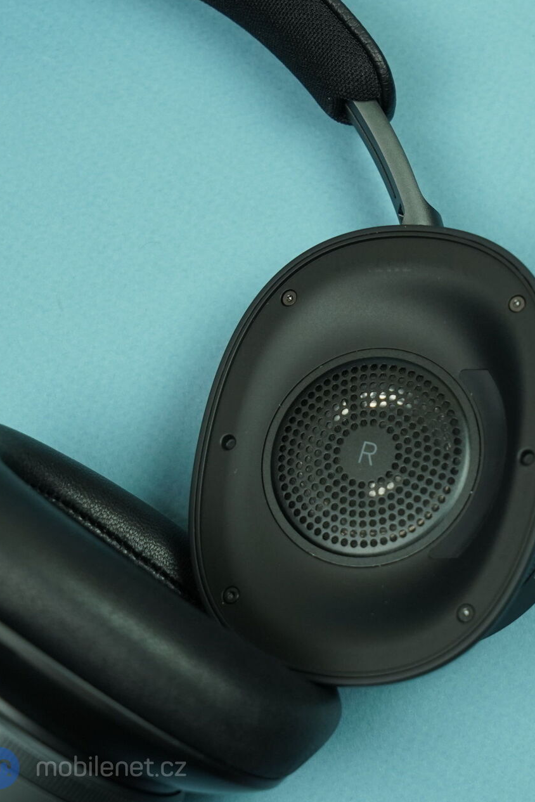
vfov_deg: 23.1
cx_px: 569
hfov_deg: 15.2
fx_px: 1960
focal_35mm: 88
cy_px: 400
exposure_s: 1/160
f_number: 7.1
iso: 1600
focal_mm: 58
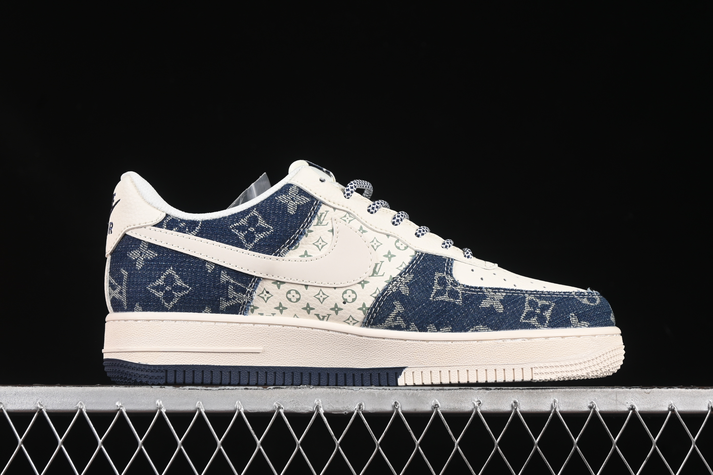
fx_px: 1485
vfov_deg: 18.2
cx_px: 356
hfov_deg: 27.0
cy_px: 238
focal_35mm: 75
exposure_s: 1/80
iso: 160
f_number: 7.1
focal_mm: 50
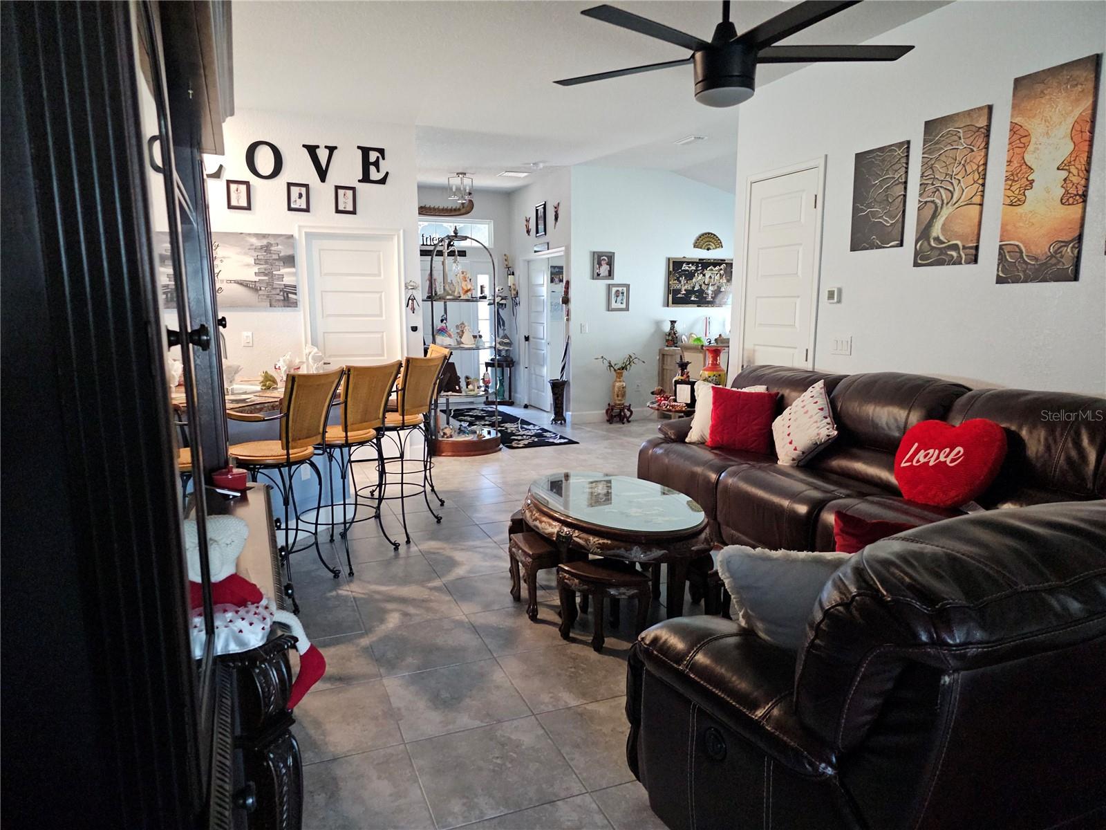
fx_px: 735
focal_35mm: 23
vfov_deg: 58.9
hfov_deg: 73.9
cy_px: 415
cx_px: 553
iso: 500
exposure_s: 1/60
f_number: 1.7
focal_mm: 6.3
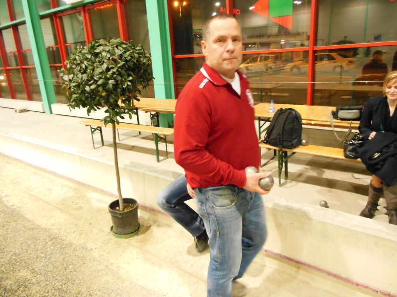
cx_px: 198
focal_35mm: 25
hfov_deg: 69.4
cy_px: 148
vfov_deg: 54.9
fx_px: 287
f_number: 3.2
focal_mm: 4.5
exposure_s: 1/40
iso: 1600
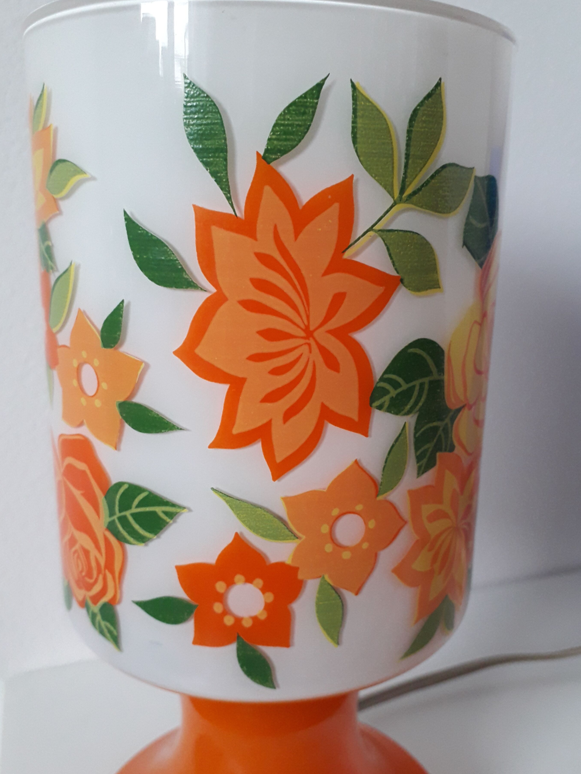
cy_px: 402
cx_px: 308
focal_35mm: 31
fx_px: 694
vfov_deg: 58.3
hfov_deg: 45.4
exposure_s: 1/50
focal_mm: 3.6
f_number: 1.9
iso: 200
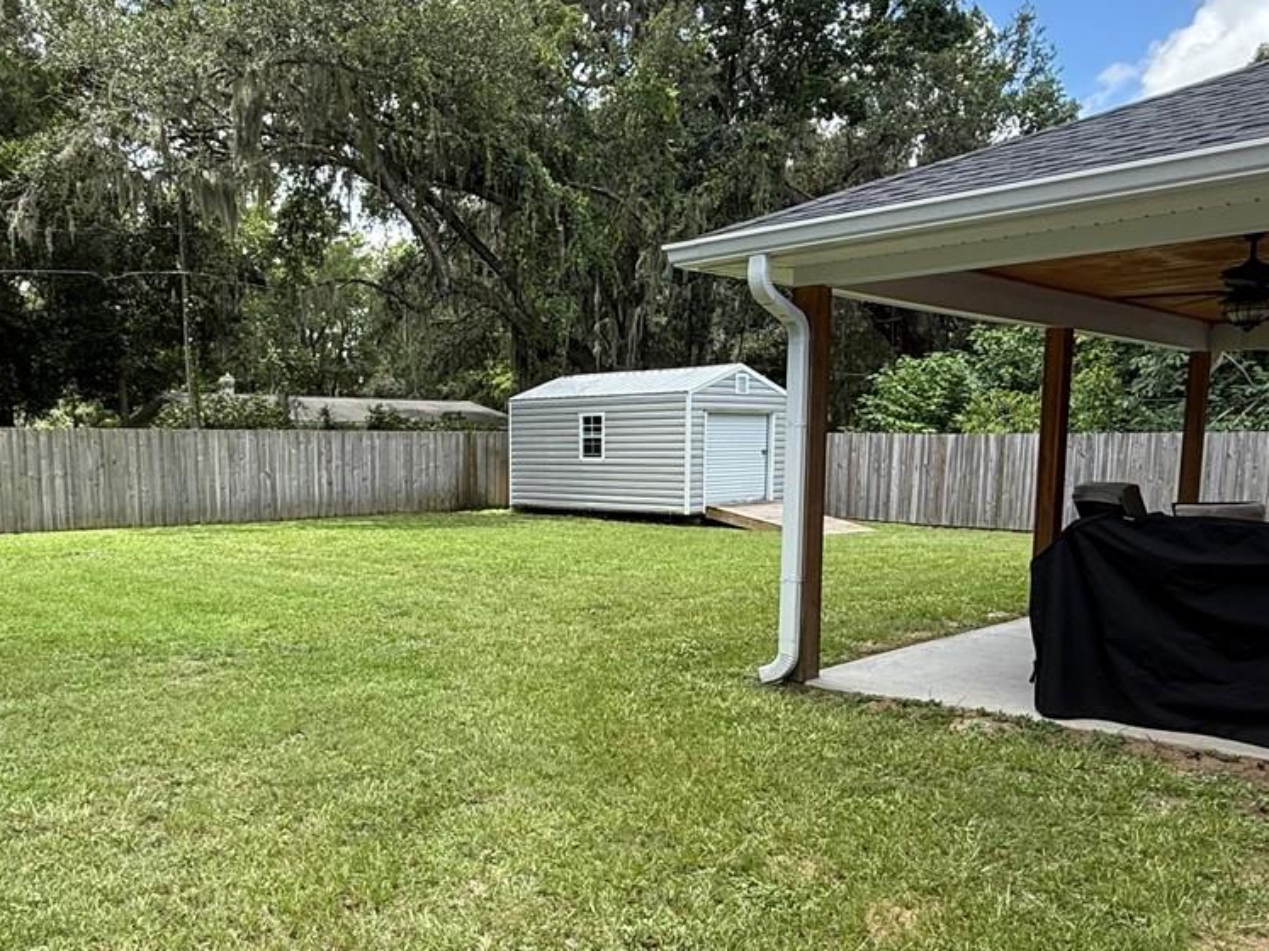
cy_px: 598
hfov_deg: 59.1
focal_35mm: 30
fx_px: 1100
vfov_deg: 46.4
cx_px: 469
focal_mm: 2.22
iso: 50
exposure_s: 1/376
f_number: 2.2
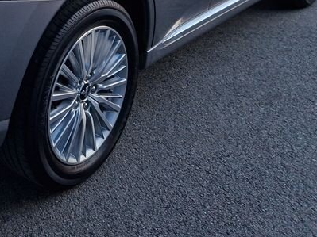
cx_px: -27
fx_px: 540
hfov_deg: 29.6
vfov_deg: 22.4
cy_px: -64
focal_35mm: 59
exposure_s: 1/100
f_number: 1.8
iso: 200
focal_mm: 5.4
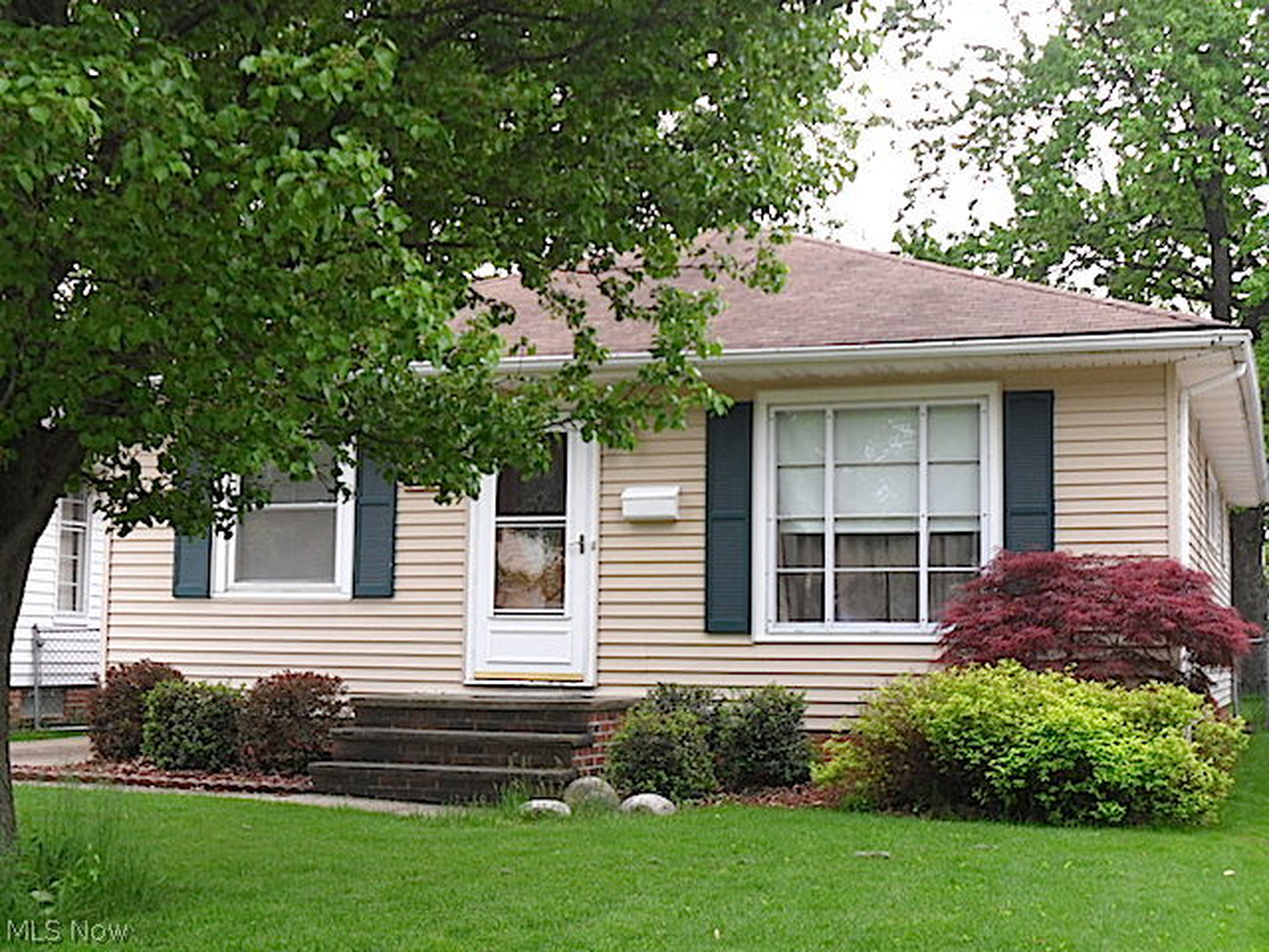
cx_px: 634
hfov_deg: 34.9
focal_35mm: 55
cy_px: 476
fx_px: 2016
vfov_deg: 26.6
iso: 80
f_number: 3.9
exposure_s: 1/90
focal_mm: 9.9
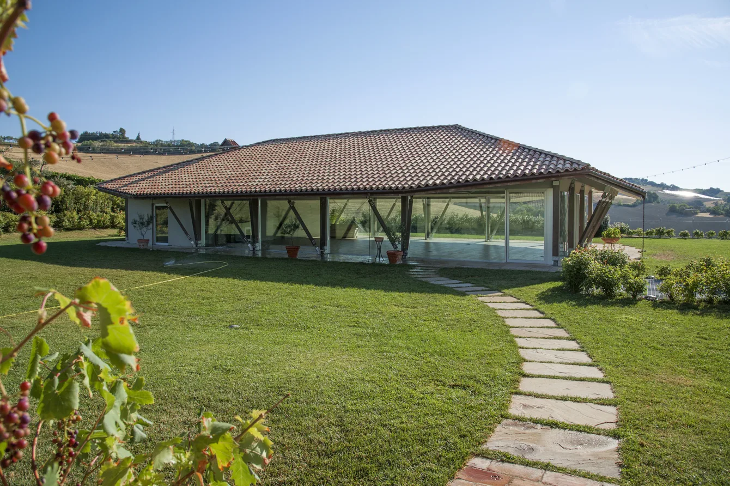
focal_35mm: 24
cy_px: 243
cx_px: 365
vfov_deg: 53.1
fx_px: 486
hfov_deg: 73.8
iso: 200
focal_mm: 24
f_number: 10
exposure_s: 1/320
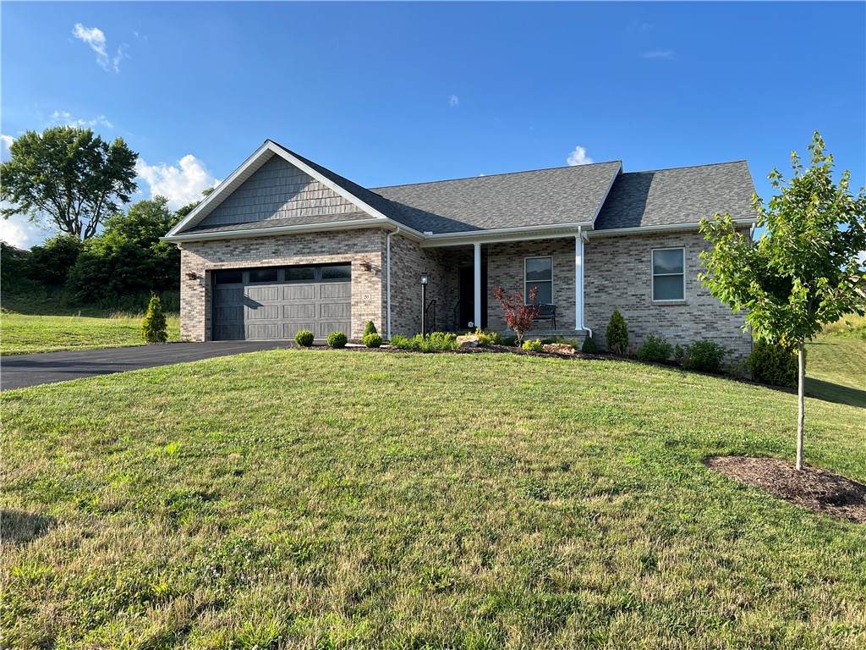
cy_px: 325
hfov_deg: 67.3
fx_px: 650
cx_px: 433
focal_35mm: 26
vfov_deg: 53.1
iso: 50
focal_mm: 5.7
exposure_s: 1/1645
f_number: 1.5
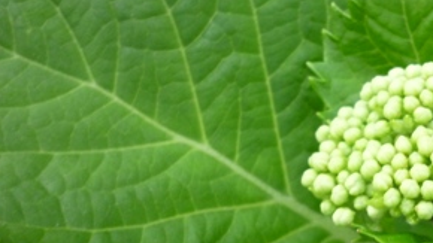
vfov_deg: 21.3
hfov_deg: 34.9
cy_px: 176
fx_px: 643
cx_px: 396
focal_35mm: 56
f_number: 3.1
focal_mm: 5
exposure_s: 1/60
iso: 320
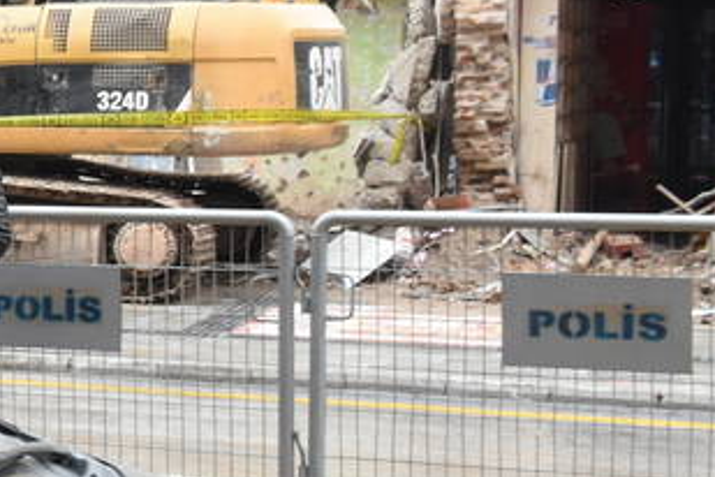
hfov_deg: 14.8
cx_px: -743
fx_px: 2224
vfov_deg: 12.2
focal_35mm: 112
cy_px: 200
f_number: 6.3
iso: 1000
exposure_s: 1/160
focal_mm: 18
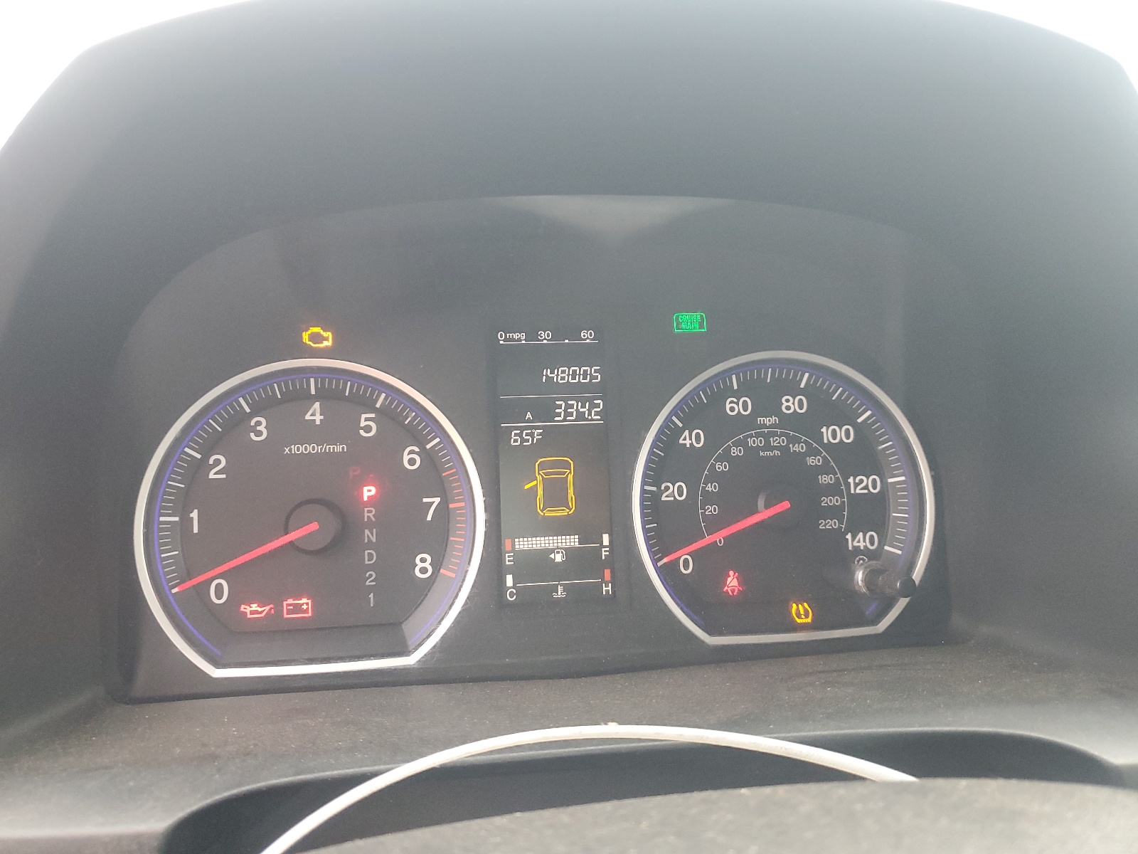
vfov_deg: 53.1
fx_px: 855
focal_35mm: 26
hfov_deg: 67.3
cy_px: 427
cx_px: 569
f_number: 1.5
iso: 219
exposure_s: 1/60.2
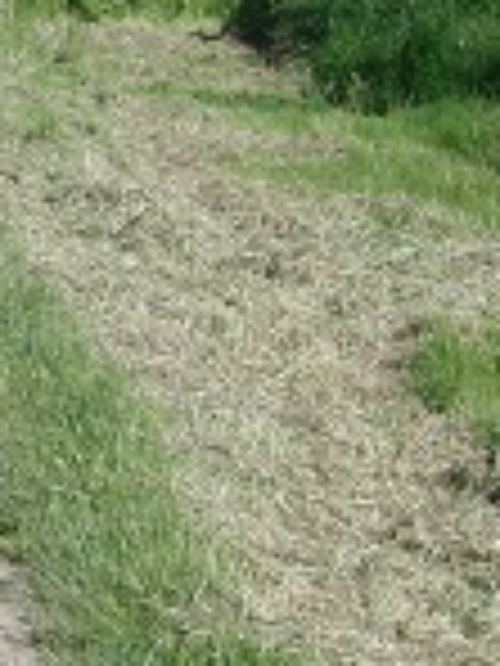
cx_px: -450
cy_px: -194
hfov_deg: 8.8
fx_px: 3081
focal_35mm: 160
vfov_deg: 12.0
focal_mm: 6.42
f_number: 8.5
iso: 100
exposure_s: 1/250
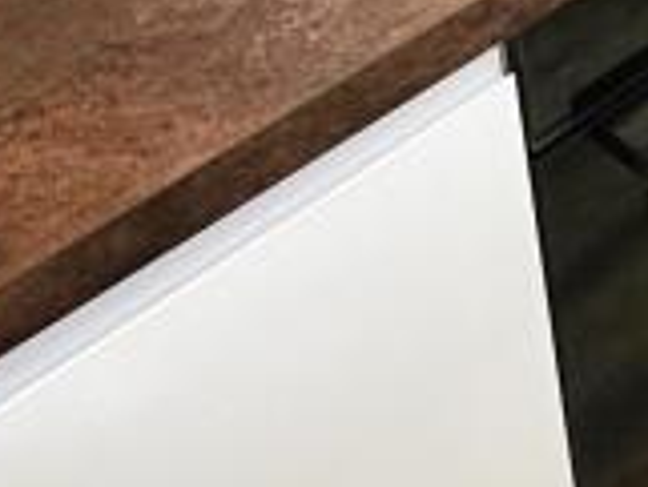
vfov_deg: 12.5
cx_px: 1167
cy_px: -733
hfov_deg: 17.7
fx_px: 1667
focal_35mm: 89
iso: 160
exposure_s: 1/100
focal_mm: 2.22
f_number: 2.2
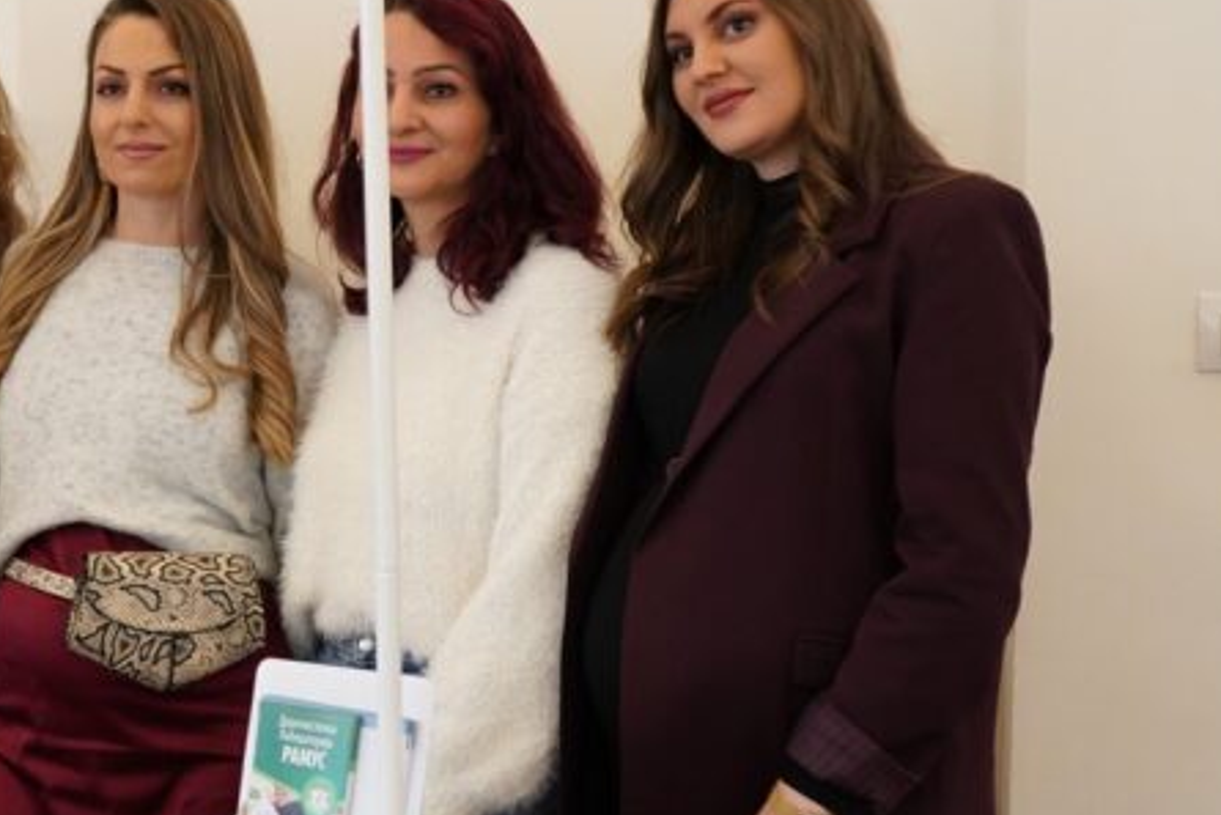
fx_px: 2341
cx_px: 118
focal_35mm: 69
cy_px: 369
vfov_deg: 19.7
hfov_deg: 28.1
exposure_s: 1/200
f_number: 4
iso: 3200
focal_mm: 30
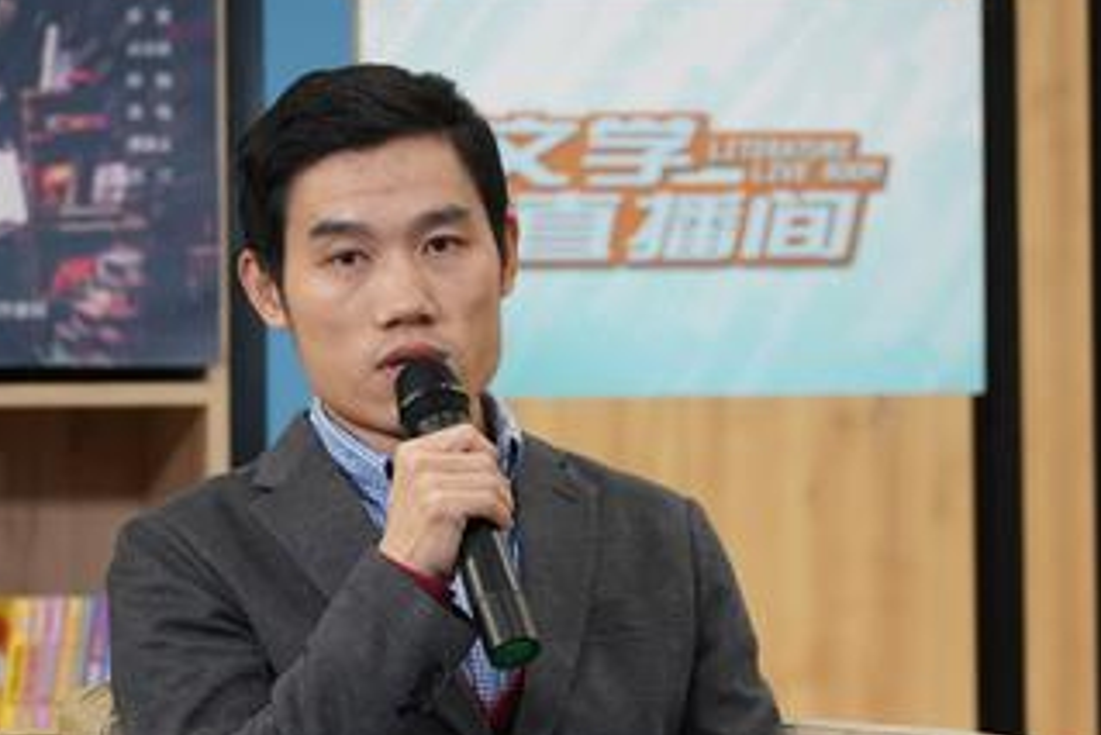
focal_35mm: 181
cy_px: 588
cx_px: 507
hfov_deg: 11.4
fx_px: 5538
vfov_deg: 7.6
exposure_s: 1/125
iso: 2000
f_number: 4
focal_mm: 105
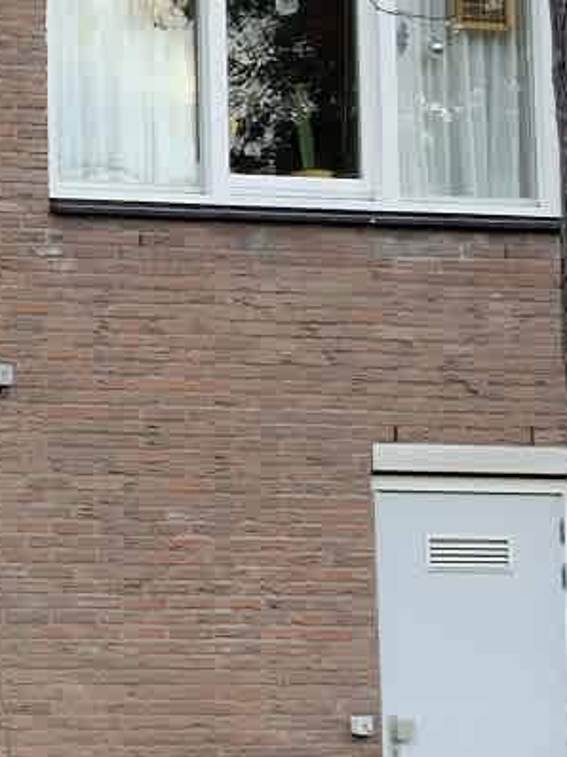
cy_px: 259
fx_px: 3214
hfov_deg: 9.4
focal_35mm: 147
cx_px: -554
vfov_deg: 13.4
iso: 16
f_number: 1.8
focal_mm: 3
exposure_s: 1/194
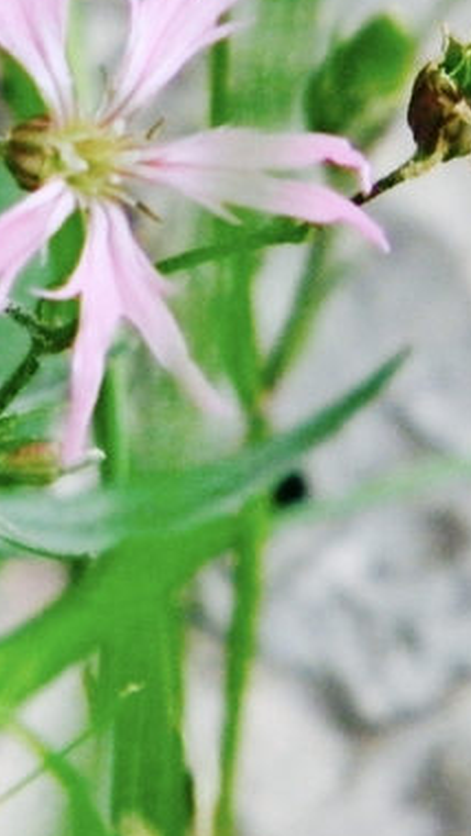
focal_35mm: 484
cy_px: 186
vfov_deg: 4.5
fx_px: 10737
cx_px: 277
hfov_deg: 2.5
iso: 390
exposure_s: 1/124
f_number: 5
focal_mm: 26.8
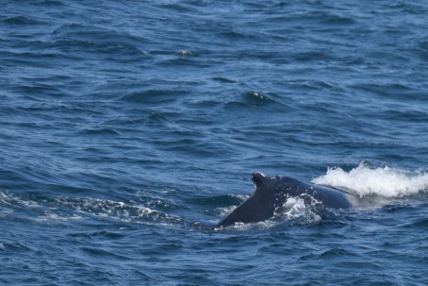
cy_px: 195
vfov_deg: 3.1
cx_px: 449
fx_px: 5306
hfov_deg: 4.6
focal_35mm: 446
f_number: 5.6
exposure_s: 1/1600
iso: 200
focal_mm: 125
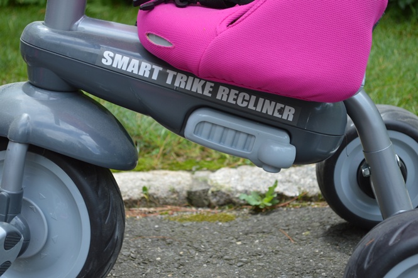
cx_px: 209
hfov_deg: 24.6
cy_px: 139
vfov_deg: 16.5
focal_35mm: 82
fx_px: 957
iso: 160
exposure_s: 1/125
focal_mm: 55
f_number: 5.6
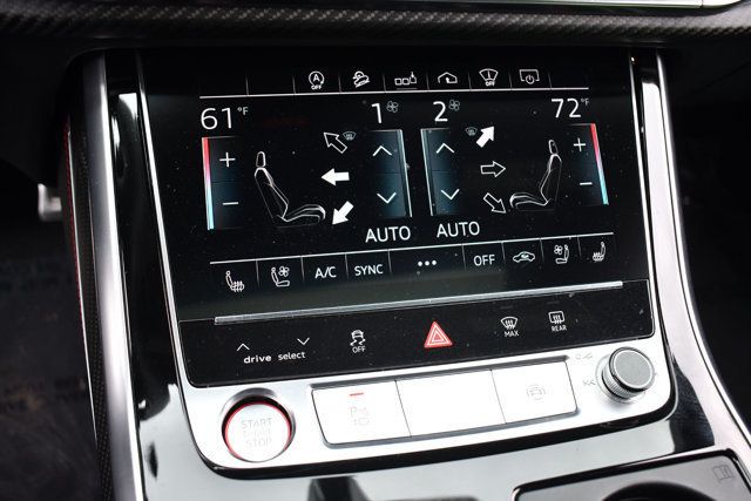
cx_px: 376
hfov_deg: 57.2
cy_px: 250
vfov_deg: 40.0
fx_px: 689
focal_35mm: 33
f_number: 3.8
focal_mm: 22
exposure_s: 1/200
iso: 800
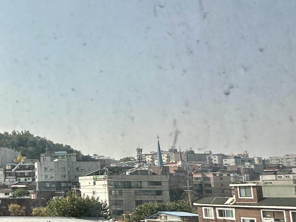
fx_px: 376
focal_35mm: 44
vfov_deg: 32.6
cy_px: 149
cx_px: -135
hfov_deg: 29.1
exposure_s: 1/4292
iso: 50
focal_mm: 2.22
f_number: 2.2
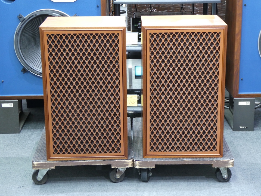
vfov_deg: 21.0
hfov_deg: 27.8
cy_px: 98
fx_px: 528
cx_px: 130
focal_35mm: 70
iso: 200
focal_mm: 12.5
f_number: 4.5
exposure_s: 1/1.3
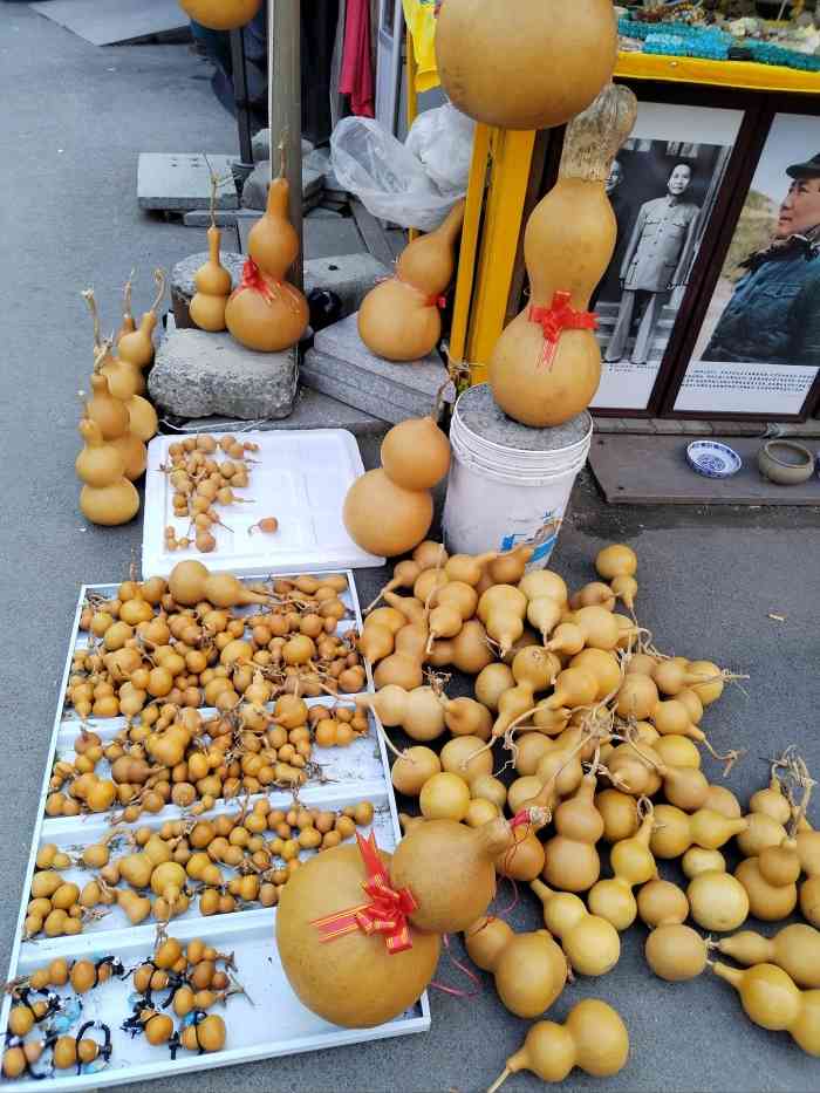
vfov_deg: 67.3
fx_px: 821
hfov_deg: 53.1
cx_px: 410
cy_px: 546
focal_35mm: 26
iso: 100
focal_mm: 4.75
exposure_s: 1/182
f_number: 1.8
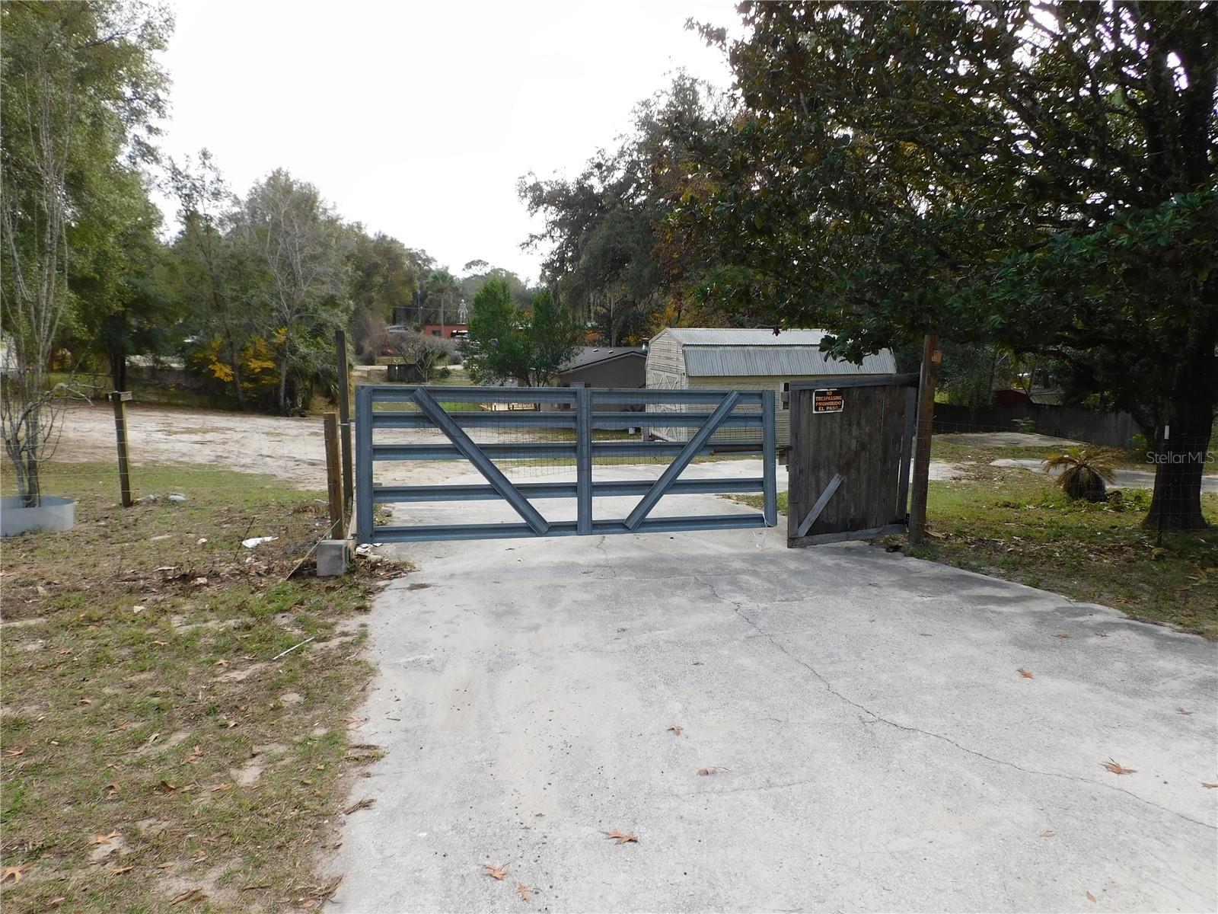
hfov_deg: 71.6
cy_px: 457
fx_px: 844
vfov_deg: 56.8
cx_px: 609
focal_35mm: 24
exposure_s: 1/400
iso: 125
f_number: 3.3
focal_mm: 4.3
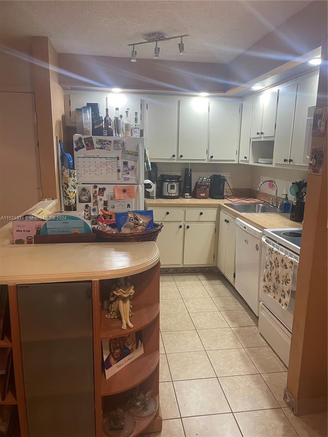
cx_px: 164
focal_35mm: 26
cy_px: 218
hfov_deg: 53.1
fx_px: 328
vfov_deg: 67.3
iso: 100
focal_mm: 4.2
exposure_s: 1/60
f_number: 1.6
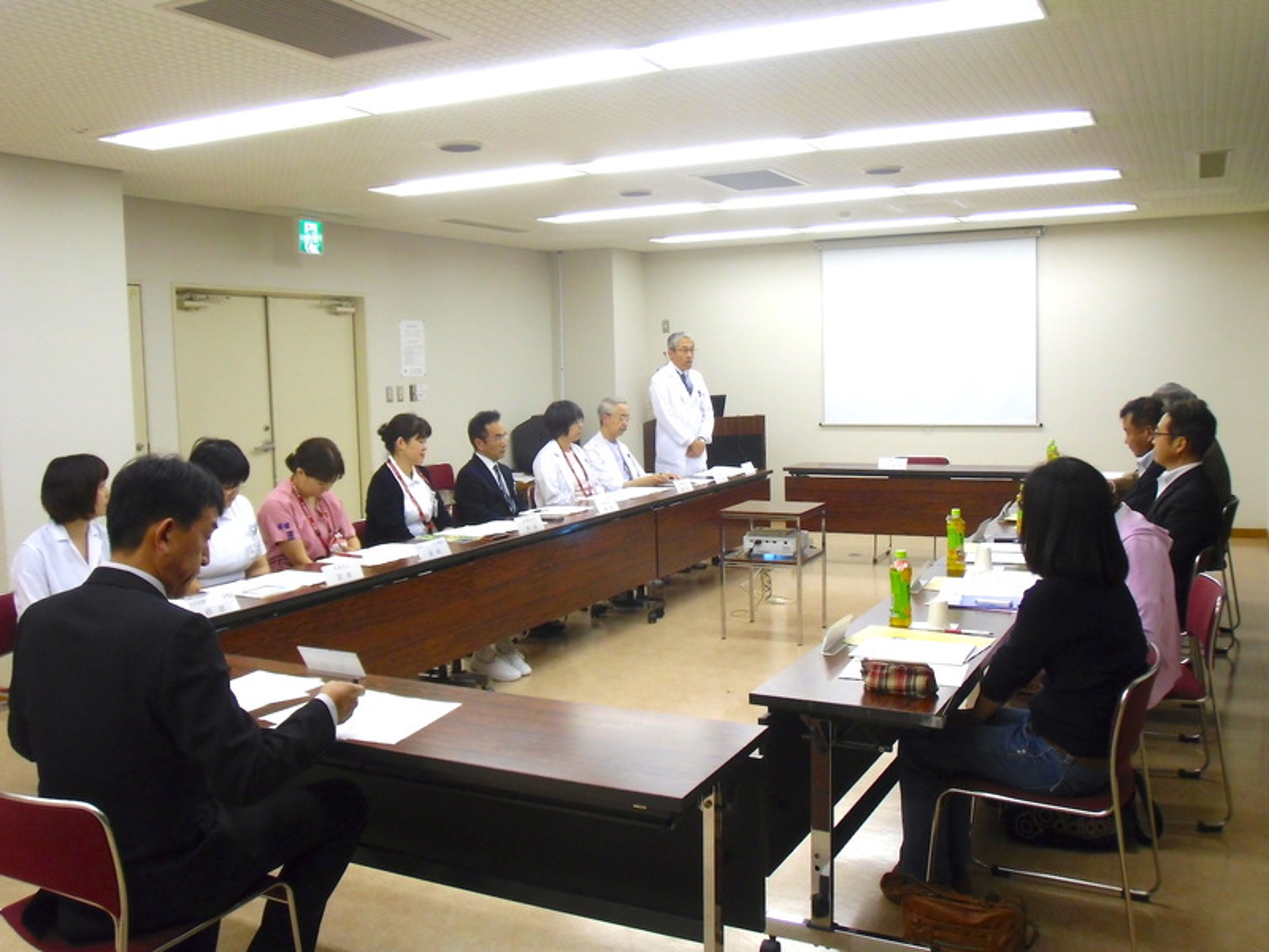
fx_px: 1210
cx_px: 634
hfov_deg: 55.4
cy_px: 476
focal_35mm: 33
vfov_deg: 42.9
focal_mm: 5.93
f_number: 3.7
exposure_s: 1/60
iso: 200
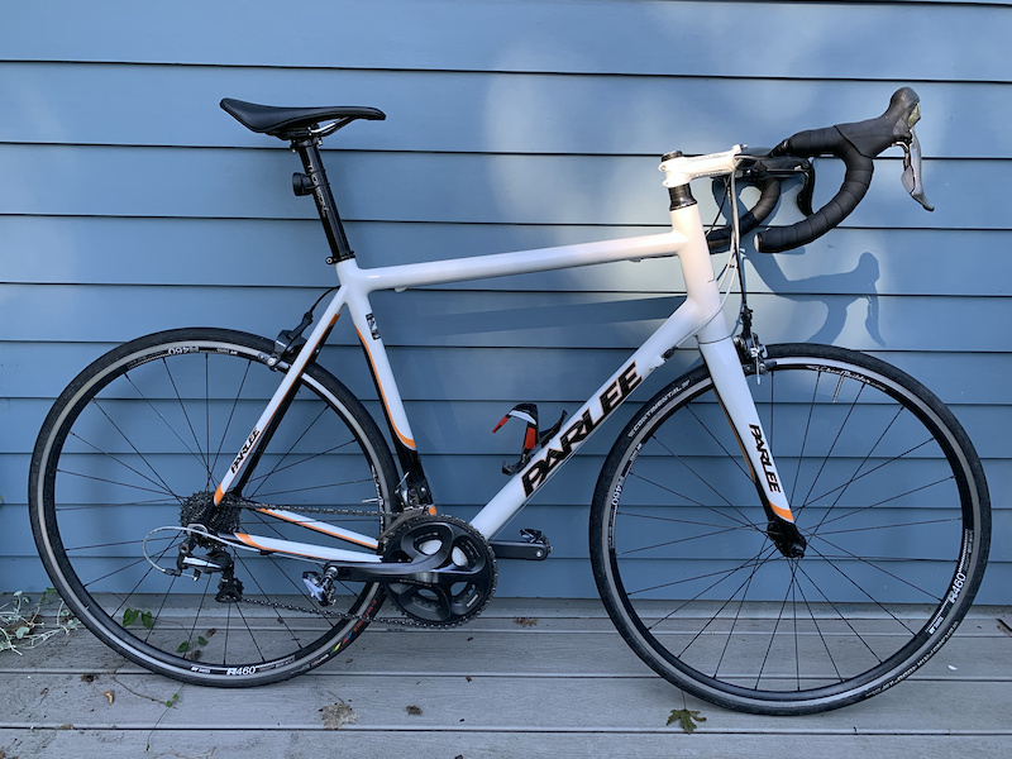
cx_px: 506
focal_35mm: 26
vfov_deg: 53.1
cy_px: 380
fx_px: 760
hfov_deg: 67.3
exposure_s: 1/122
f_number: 1.8
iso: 32
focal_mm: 4.25
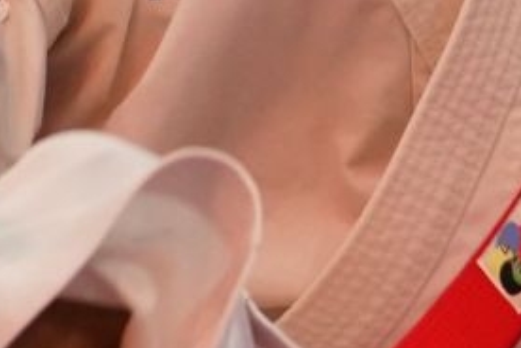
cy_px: 102
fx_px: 28320
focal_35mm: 1957
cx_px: 321
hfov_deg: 1.1
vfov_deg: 0.7
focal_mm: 200
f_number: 2.8
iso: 1600
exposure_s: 1/500
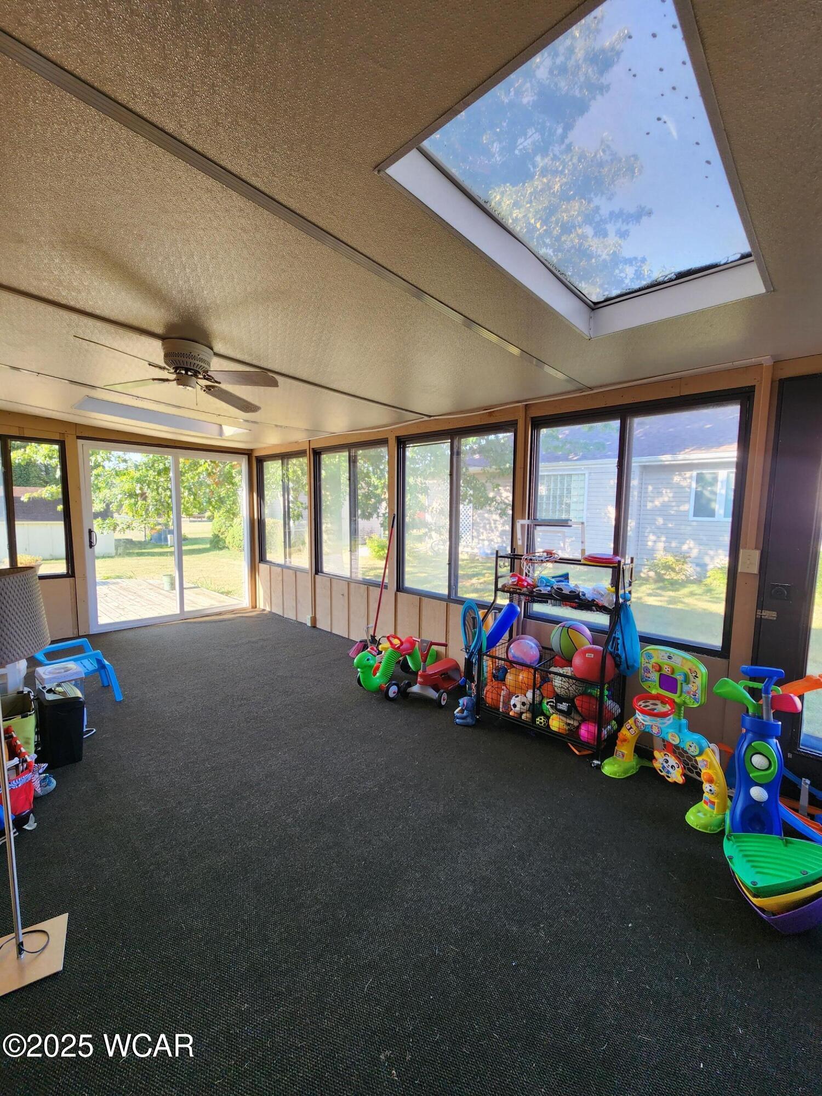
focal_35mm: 13
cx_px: 411
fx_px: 412
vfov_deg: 106.2
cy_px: 548
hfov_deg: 89.9
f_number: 2.2
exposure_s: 1/60
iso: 64
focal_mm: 2.2
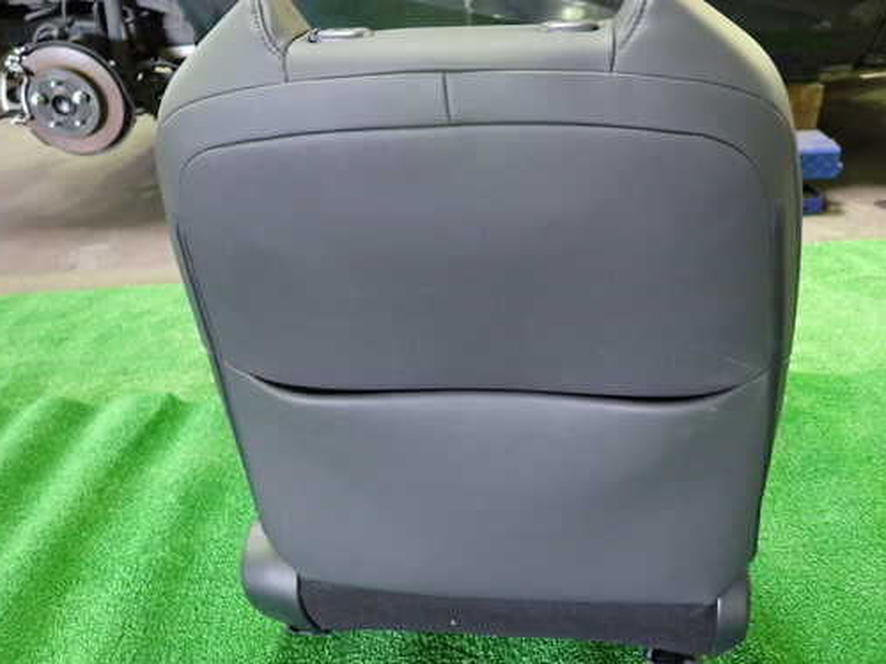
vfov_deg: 46.8
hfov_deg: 59.9
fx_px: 768
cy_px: 313
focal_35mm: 30
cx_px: 484
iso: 500
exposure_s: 1/30
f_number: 2
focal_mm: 4.5
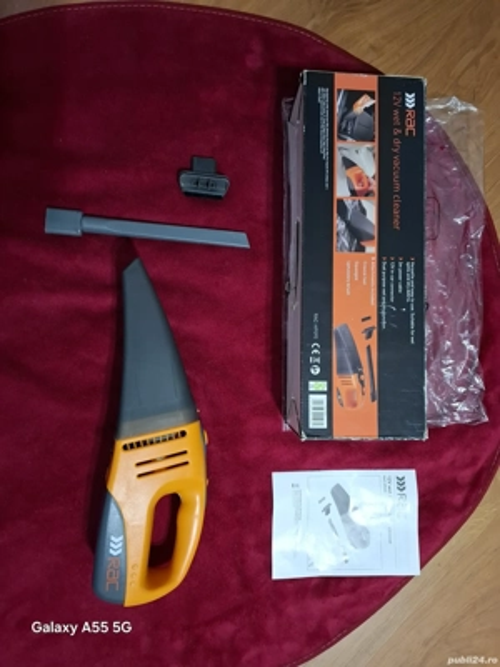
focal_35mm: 23
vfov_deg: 73.9
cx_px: 250
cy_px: 334
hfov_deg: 58.9
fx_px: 443
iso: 320
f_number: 1.8
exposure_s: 1/33
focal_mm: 5.54
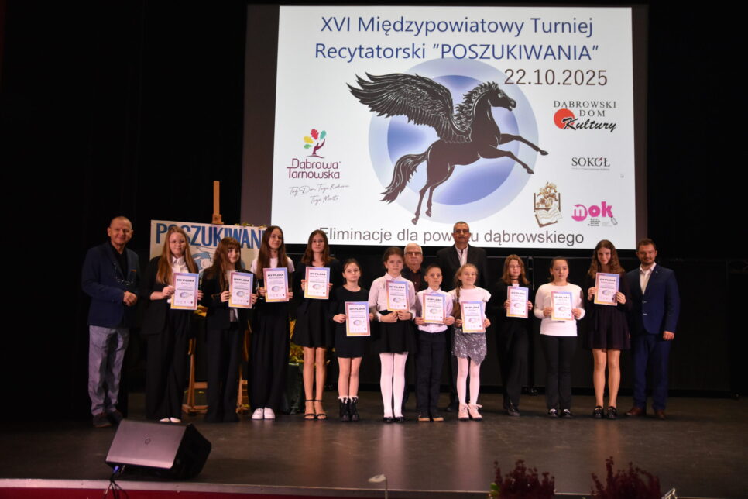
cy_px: 250
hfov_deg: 57.2
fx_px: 686
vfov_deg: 40.0
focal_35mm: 33
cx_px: 374
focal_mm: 22
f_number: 2.8
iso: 2000
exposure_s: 1/125
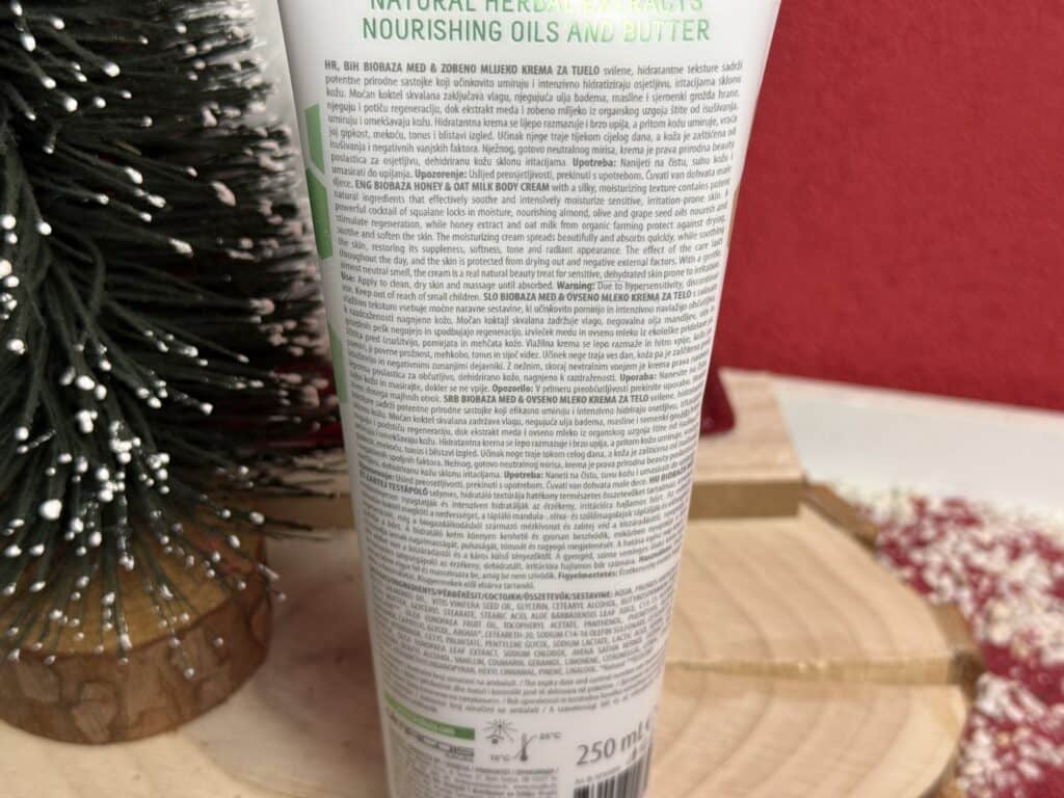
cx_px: 532
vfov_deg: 30.3
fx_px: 1475
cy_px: 399
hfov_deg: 39.7
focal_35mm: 48
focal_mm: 6.76
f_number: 1.78
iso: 64
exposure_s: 1/50
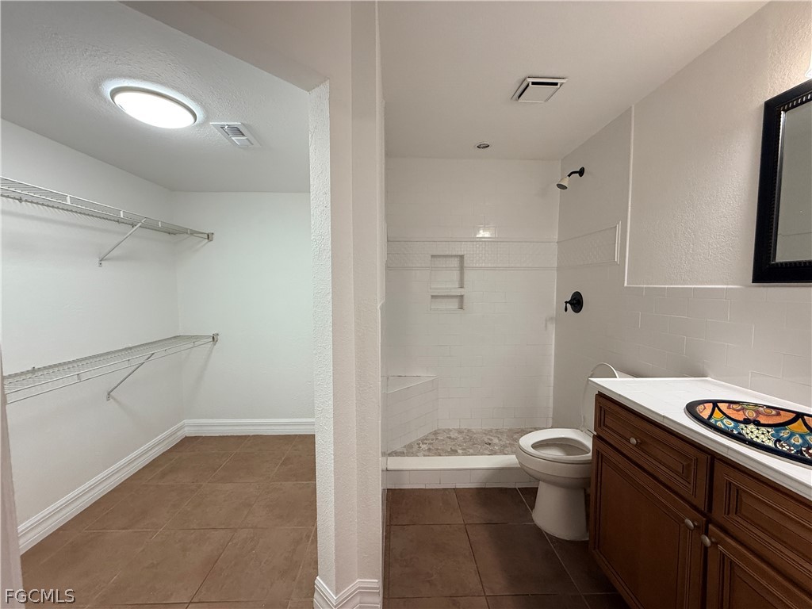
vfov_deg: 85.7
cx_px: 406
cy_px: 304
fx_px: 328
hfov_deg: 102.1
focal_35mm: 14
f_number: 2.2
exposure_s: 1/120
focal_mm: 2.22
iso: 250
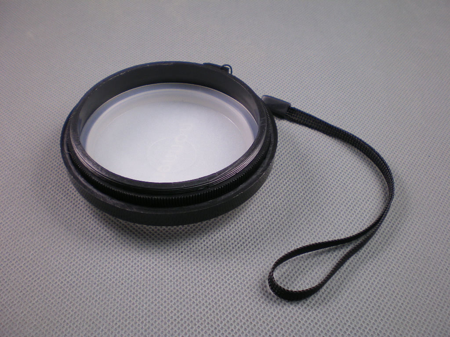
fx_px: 494
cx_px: 225
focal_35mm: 38
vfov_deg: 37.7
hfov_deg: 49.0
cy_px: 168
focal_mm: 6.3
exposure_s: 1/80
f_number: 3.1
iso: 64
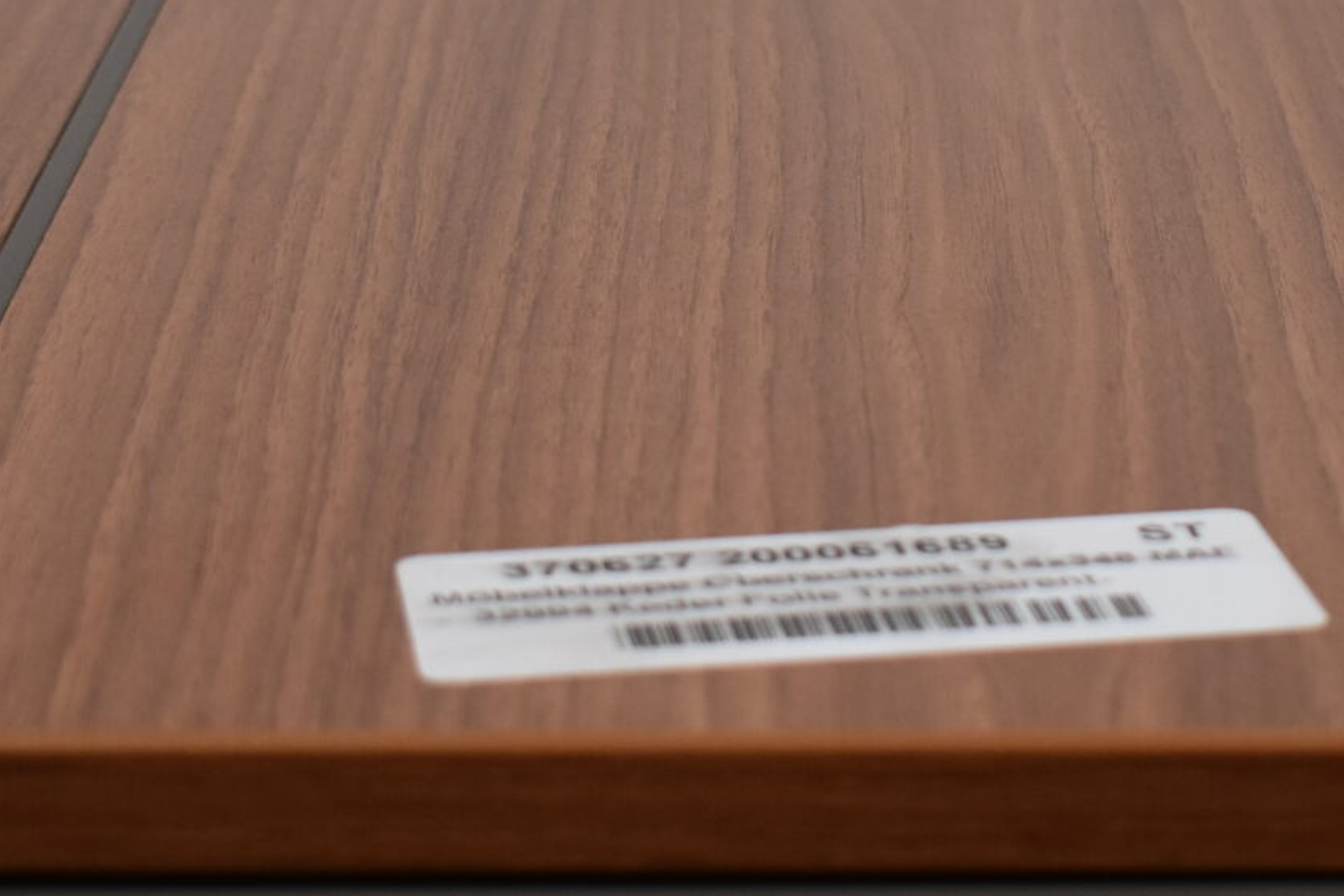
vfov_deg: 11.1
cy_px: 96
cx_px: 842
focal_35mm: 123
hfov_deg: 16.7
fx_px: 4573
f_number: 4
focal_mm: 27
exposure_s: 1/250
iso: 640
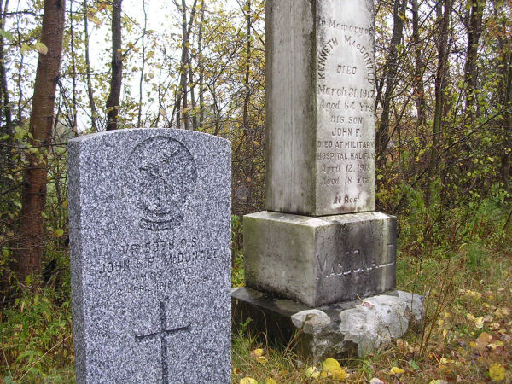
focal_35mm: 38
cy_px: 192
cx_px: 256
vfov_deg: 37.7
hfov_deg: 49.0
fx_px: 562
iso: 100
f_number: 2.8
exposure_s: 1/88.5
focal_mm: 5.8
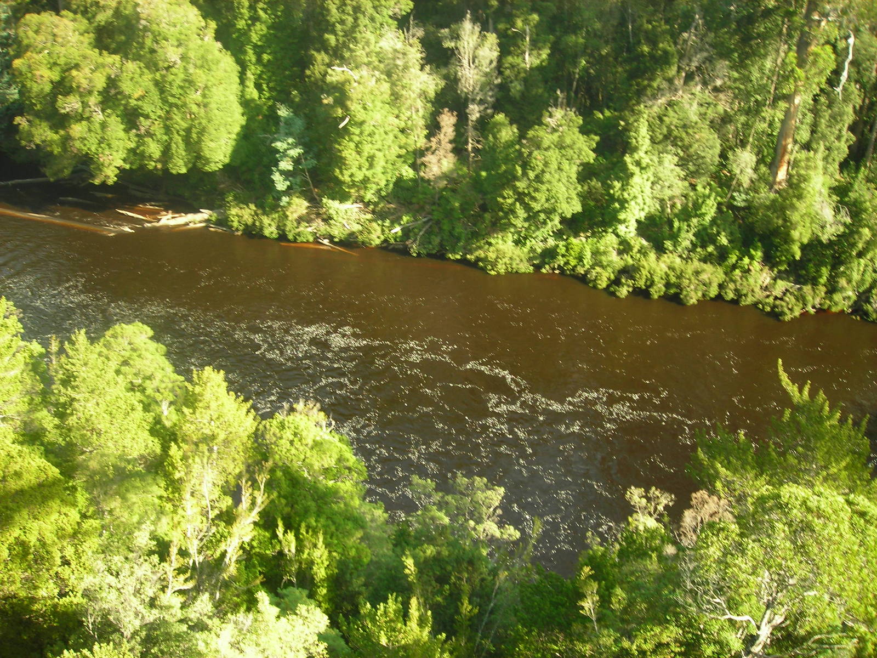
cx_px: 438
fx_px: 963
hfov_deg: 49.0
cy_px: 329
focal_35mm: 38
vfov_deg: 37.7
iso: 50
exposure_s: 1/53.2
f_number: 3.2
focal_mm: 6.3
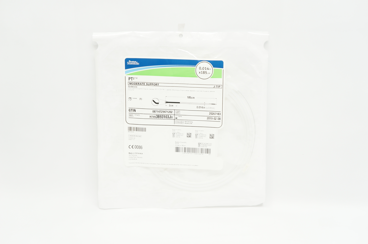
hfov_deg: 35.1
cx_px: 184
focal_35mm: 57
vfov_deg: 23.7
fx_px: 582
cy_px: 122
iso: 400
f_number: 5.6
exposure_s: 1/60
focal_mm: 38
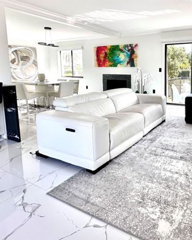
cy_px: 89
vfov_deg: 69.1
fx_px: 170
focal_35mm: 24
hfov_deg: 54.4
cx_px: 156
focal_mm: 2.22
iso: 40
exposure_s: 1/99
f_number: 2.2
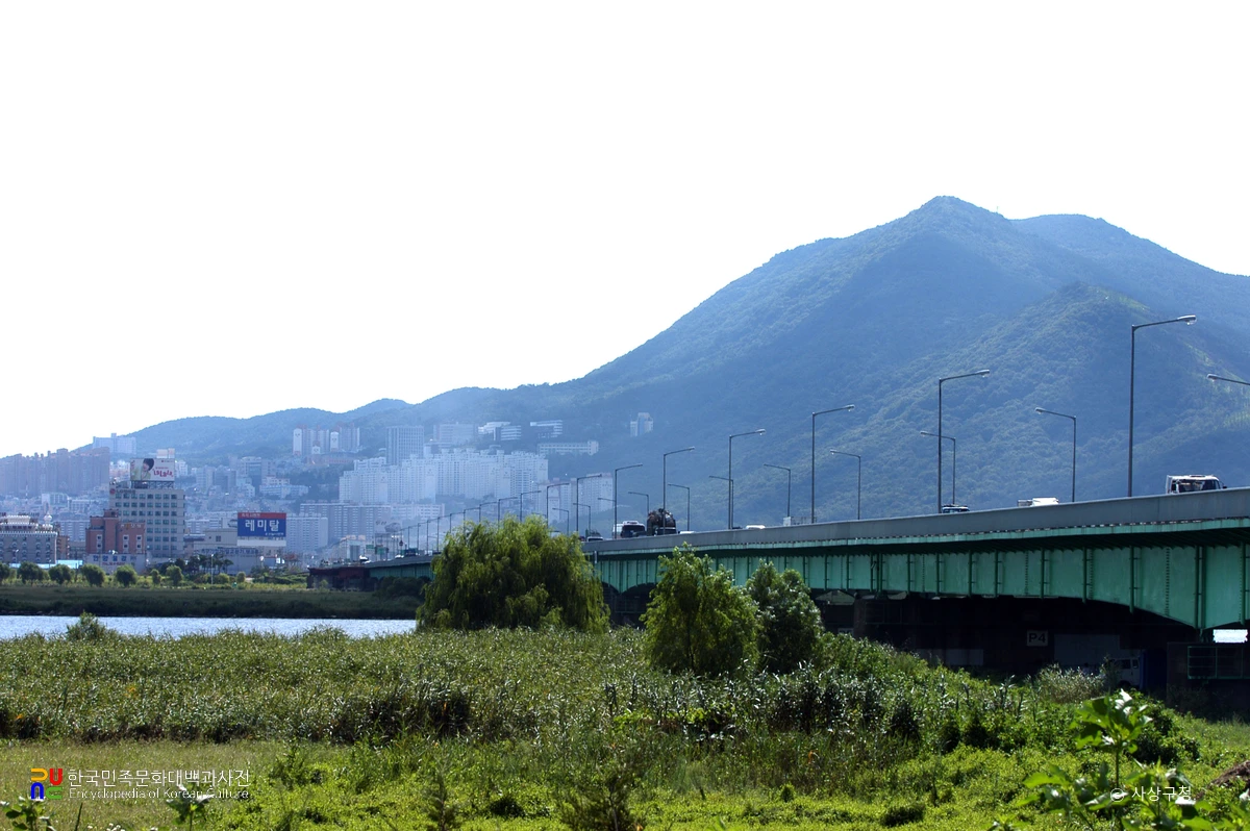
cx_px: 625
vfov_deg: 11.4
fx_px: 4163
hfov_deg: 17.1
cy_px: 416
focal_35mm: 120
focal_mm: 80
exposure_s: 1/125
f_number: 11
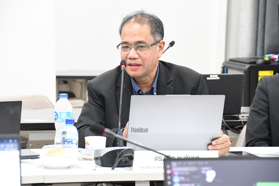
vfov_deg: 9.7
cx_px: 140
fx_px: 1101
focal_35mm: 142
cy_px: 93
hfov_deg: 14.4
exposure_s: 1/50
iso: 5600
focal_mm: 95
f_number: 5.3
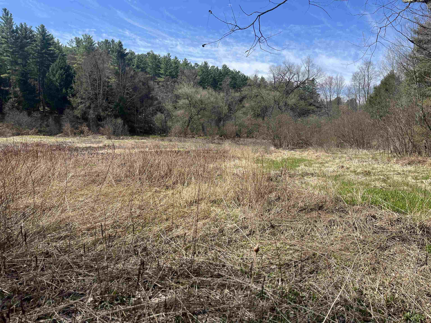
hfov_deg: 67.3
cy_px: 162
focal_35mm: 26
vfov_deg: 53.1
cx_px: 216
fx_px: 324
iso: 50
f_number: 1.6
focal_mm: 5.1
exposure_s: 1/2513
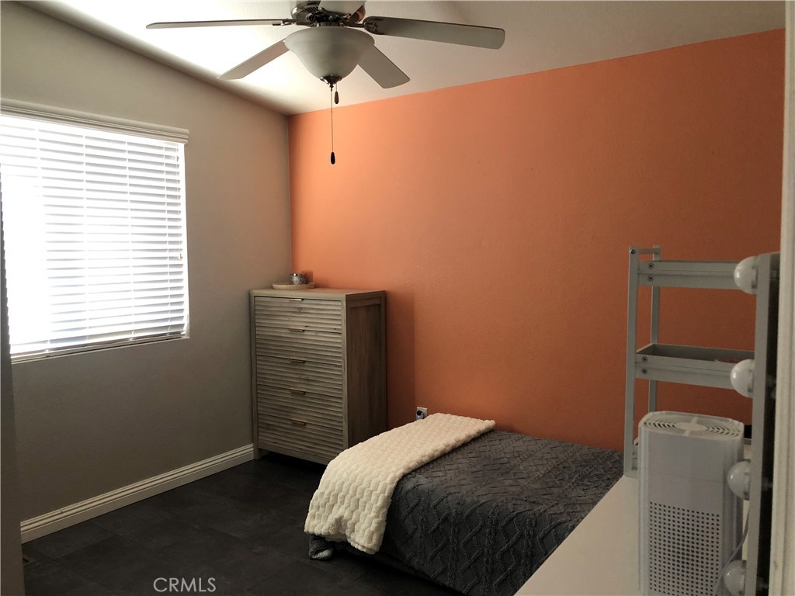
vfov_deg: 49.7
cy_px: 298
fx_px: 643
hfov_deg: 63.4
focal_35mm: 28
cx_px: 398
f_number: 1.8
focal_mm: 3.99
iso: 50
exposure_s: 1/15
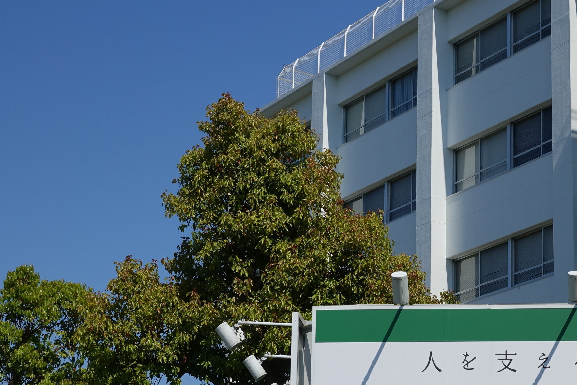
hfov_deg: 21.0
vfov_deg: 14.2
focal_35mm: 96
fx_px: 1539
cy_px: 309
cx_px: 444
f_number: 5.6
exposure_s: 1/1000
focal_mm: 20.49
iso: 100
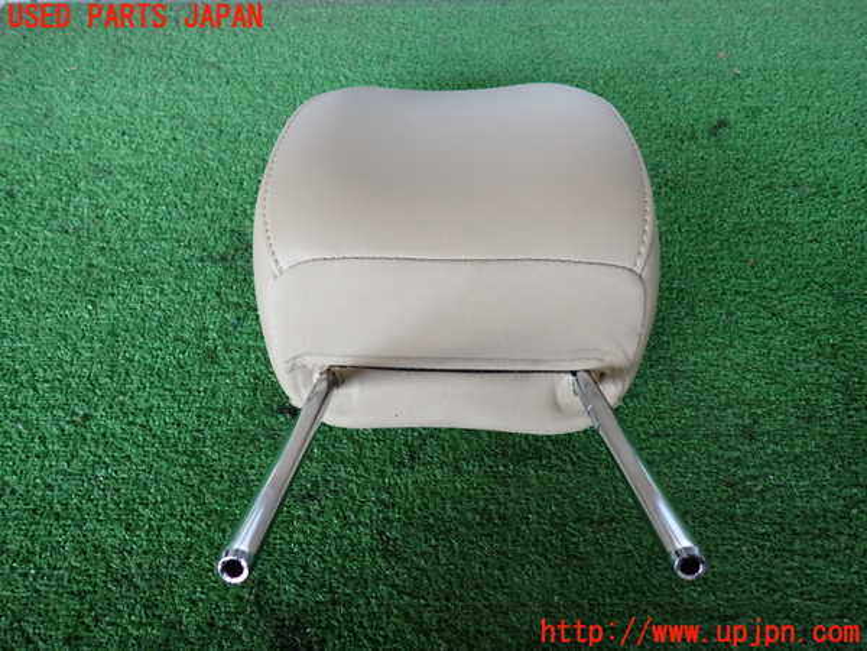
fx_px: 626
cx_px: 434
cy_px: 326
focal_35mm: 25
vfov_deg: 54.9
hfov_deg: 69.4
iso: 200
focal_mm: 4.5
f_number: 2
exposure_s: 1/60
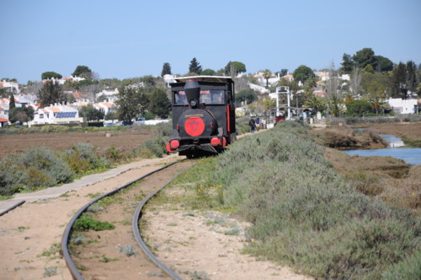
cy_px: 140
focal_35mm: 158
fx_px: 1839
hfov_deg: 13.1
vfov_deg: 8.7
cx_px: 210
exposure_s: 1/800
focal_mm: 105
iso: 200
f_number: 7.1
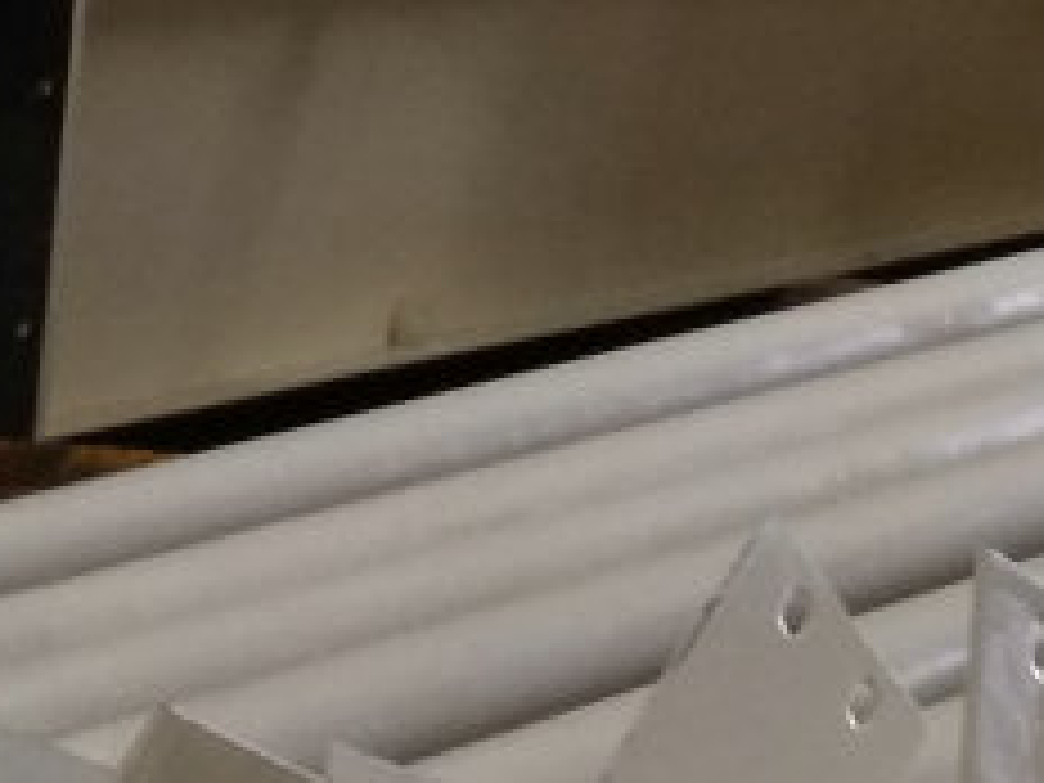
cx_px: 945
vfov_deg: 17.0
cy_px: -486
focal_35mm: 76
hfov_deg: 24.9
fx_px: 2292
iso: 400
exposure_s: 1/33
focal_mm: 3.81
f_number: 2.2
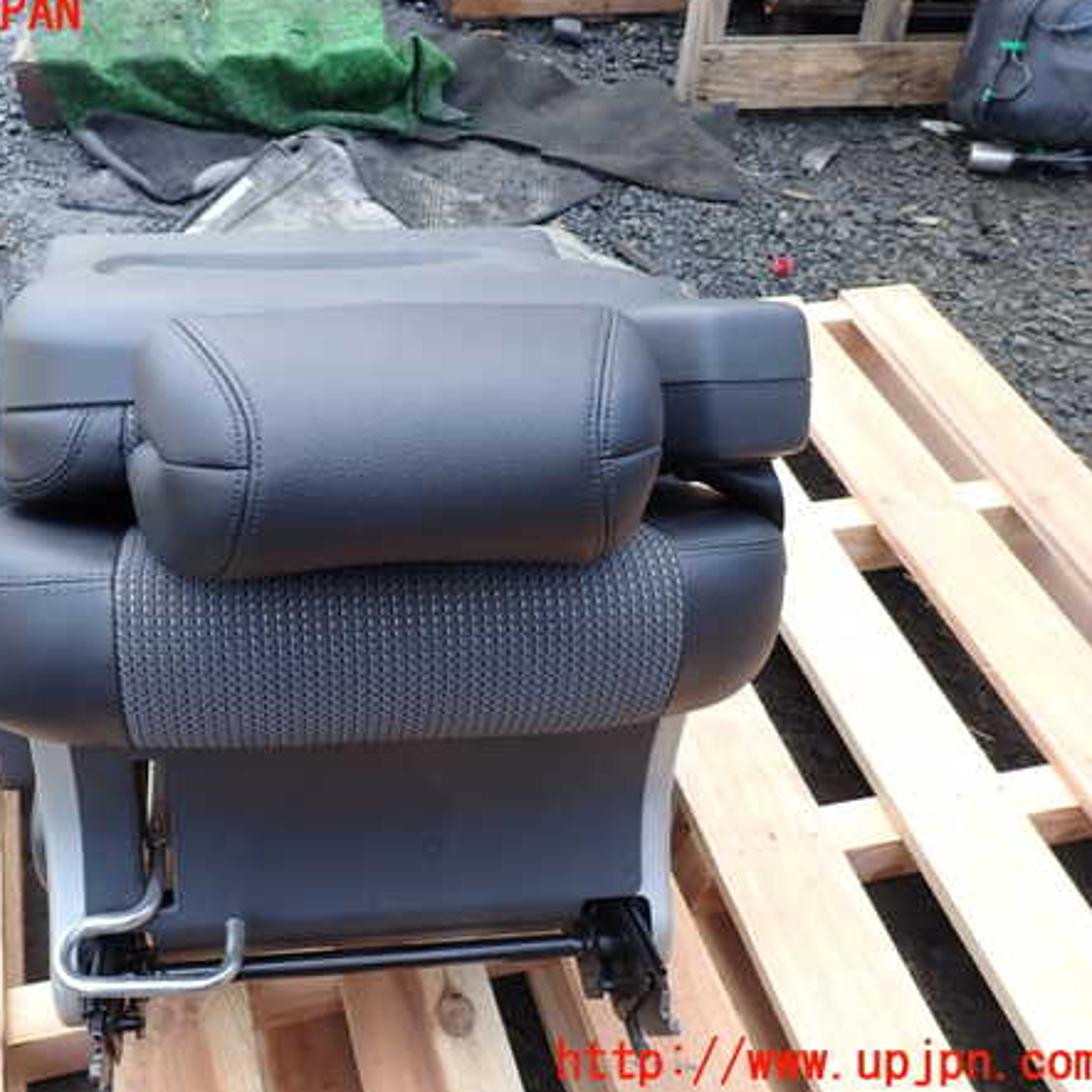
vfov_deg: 54.0
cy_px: 539
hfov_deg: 53.1
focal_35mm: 30
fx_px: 1071
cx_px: 373
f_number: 2.8
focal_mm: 4.5
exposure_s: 1/125
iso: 100
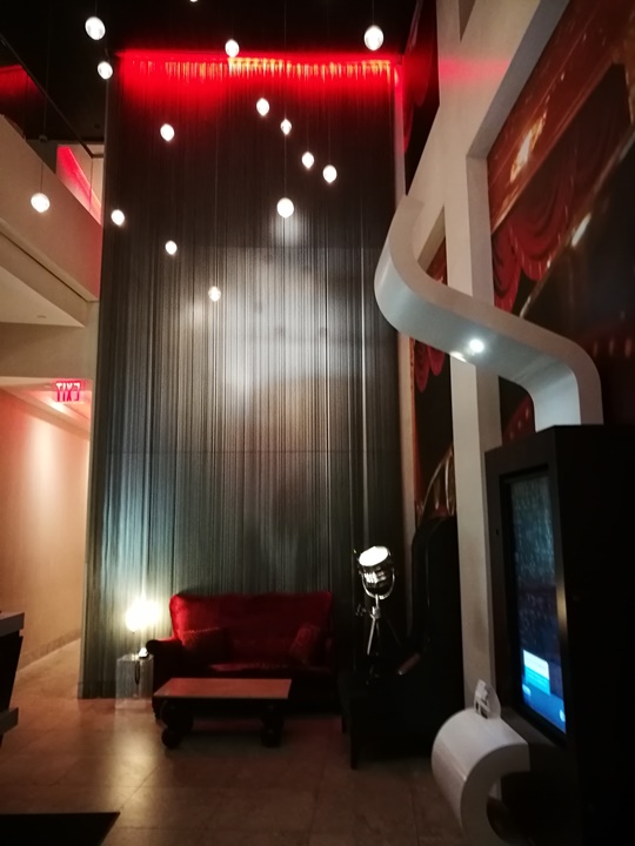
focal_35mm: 27
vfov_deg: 65.3
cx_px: 318
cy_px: 423
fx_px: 660
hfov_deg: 51.4
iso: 640
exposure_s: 1/17.1
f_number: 2.2
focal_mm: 4.5
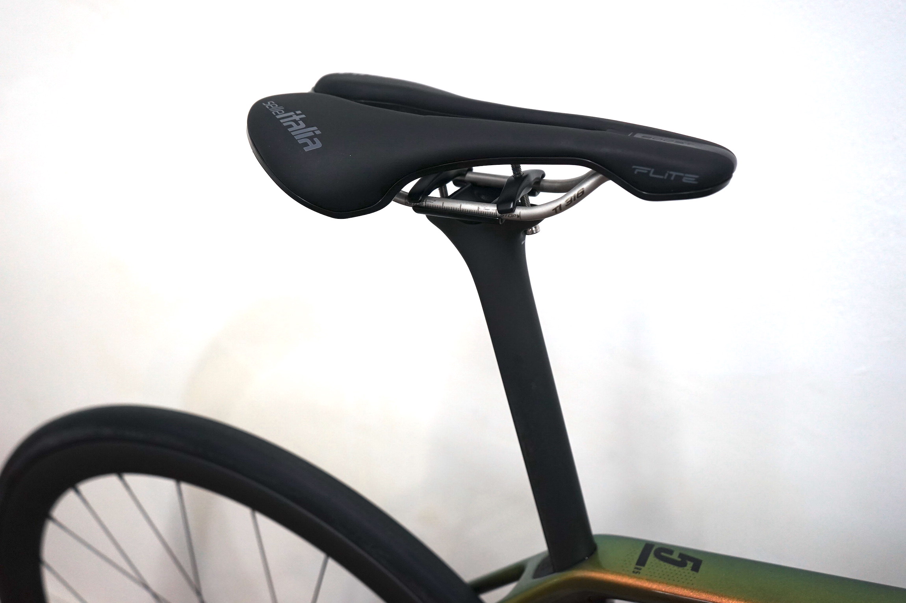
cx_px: 453
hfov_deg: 55.8
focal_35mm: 34
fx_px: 855
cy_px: 302
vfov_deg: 38.8
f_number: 4
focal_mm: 34
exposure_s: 1/160
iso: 800
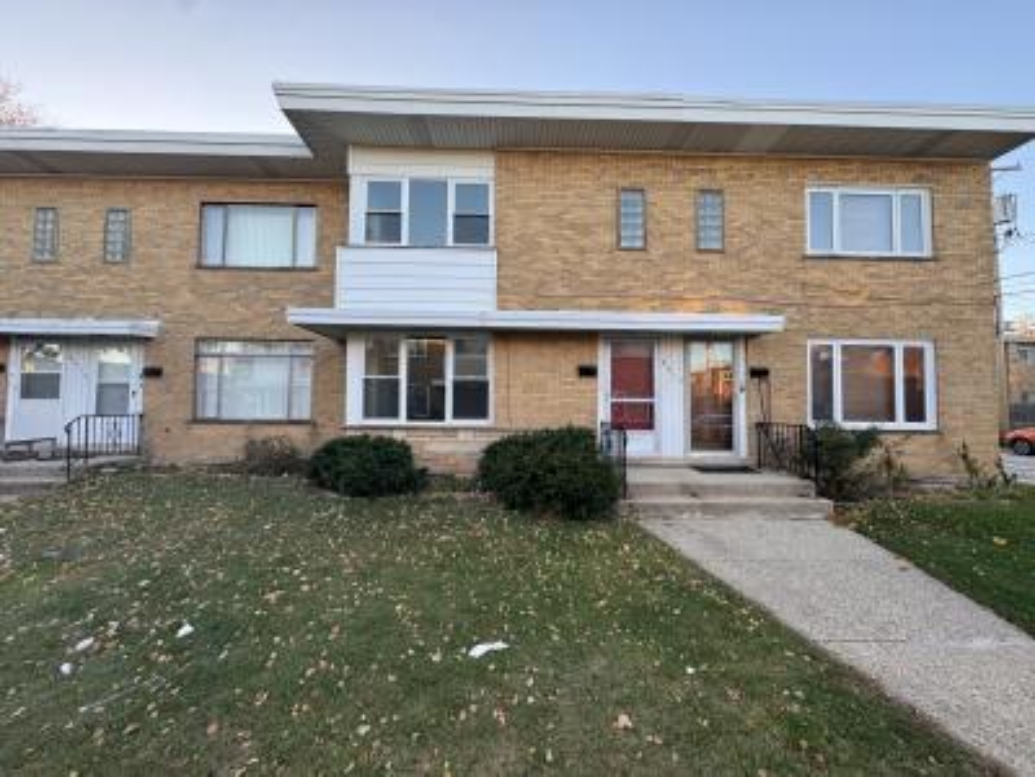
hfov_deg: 102.1
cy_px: 388
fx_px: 419
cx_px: 518
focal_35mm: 14
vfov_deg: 85.7
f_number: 2.2
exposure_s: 1/99
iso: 40
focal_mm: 2.22
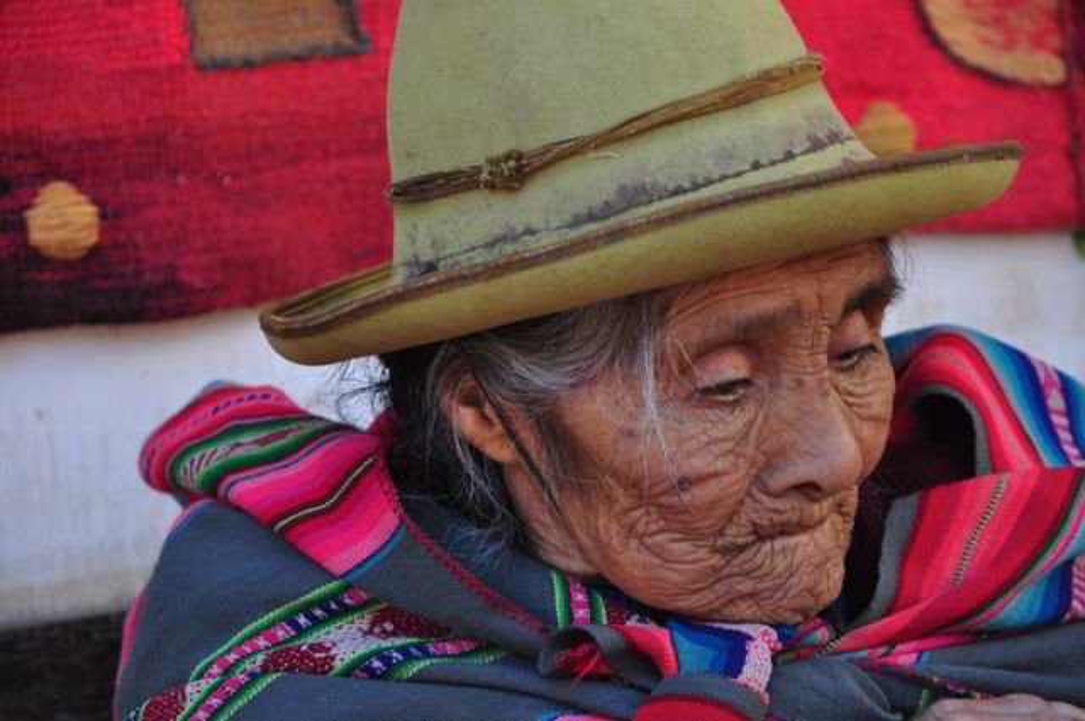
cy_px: 360
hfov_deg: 13.1
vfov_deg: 8.7
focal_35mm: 158
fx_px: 4741
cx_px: 542
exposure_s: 1/100
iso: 400
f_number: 5.6
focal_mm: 105
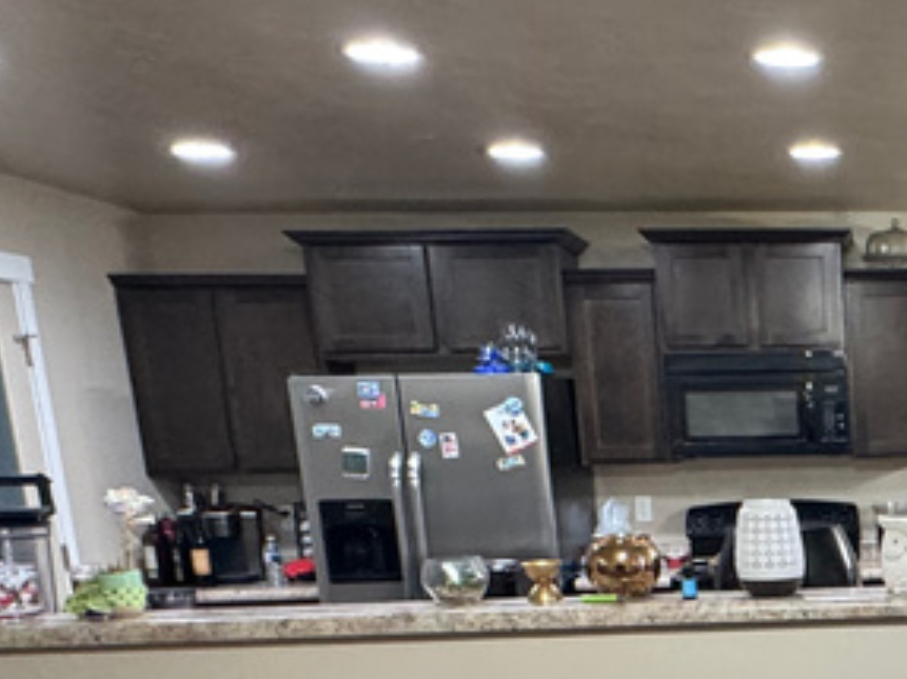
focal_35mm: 50
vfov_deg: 27.1
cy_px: 711
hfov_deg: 32.7
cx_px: 1040
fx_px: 1310
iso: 500
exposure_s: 1/60
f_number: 2.2
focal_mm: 2.22
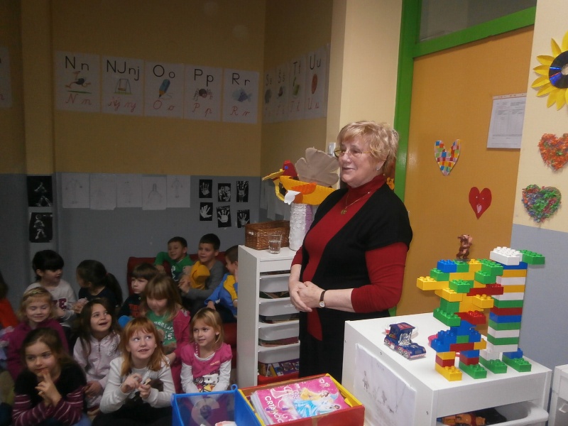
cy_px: 213
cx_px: 284
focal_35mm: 26
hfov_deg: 67.3
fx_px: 427
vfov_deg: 53.1
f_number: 2.8
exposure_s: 1/30
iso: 200
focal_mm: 4.7
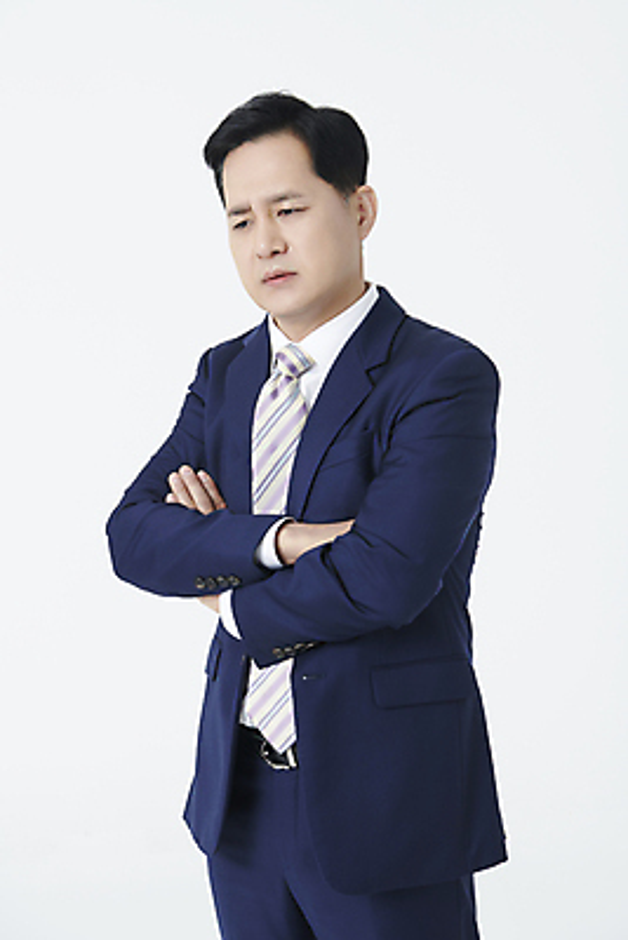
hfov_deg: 19.5
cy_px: 470
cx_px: 314
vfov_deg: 28.8
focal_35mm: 70
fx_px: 1830
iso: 100
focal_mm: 70
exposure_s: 1/125
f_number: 11
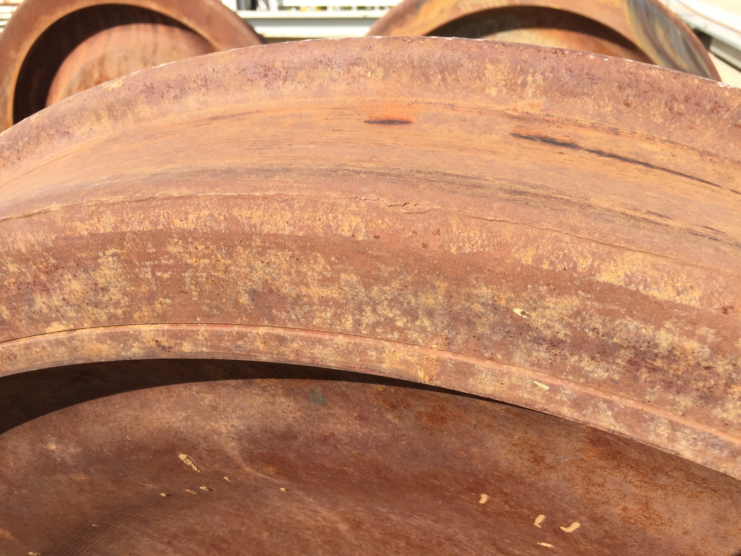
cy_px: 278
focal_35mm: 29
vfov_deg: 48.2
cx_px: 370
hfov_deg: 61.7
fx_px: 621
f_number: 2.2
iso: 32
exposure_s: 1/964
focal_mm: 4.15
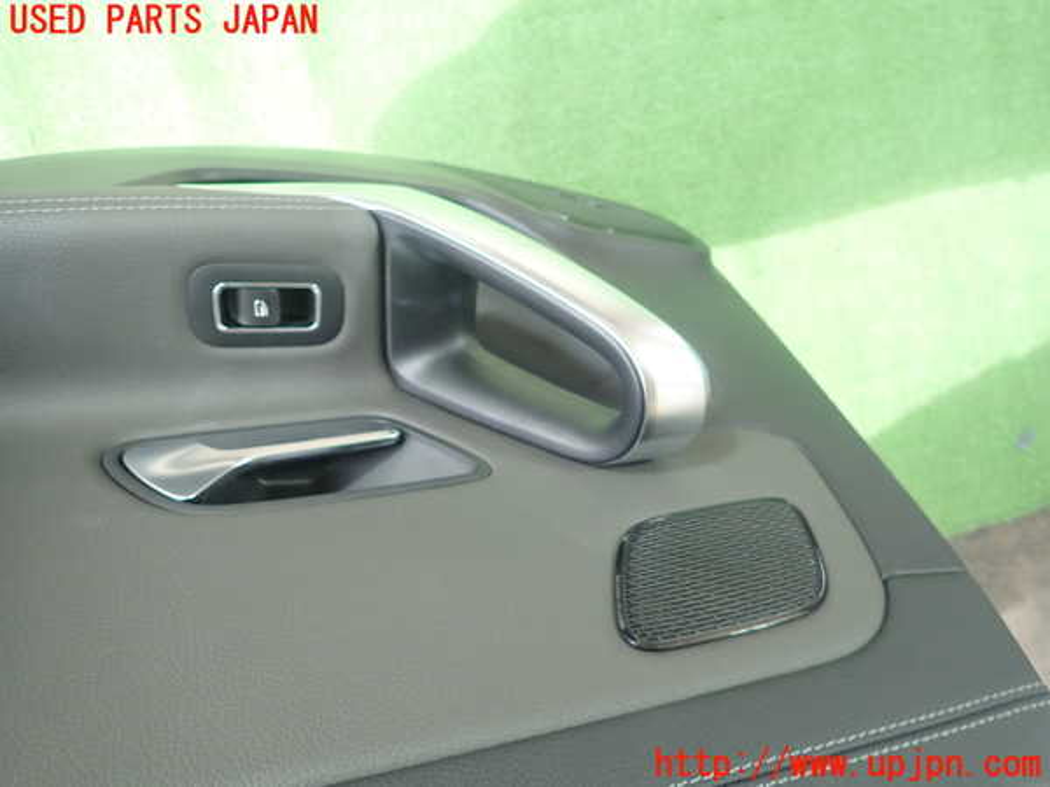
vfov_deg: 54.9
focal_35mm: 25
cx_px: 525
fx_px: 758
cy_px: 394
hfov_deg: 69.4
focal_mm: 4.5
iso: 200
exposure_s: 1/30
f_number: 2
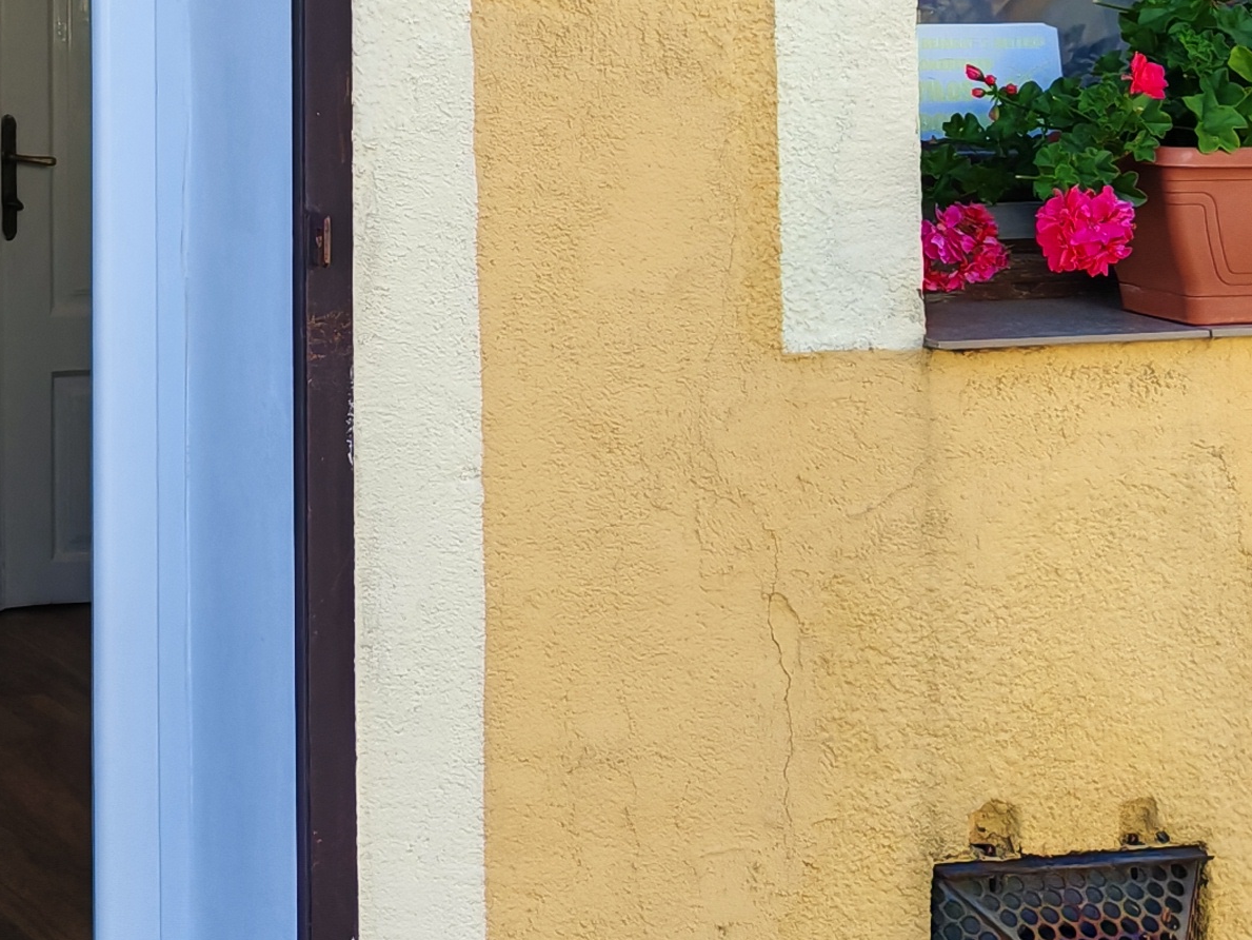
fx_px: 3364
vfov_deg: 15.3
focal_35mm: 93
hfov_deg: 20.7
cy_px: -185
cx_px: 181
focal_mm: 5.52
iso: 50
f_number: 1.95
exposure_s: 1/620
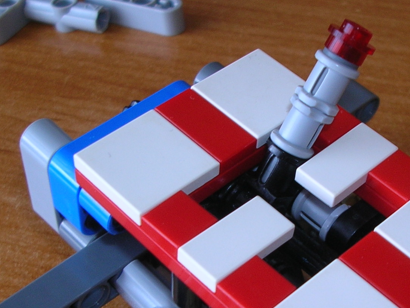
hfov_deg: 26.2
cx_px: 270
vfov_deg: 19.8
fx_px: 877
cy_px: 227
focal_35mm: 74
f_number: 2.8
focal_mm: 5.8
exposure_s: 1/30
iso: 50
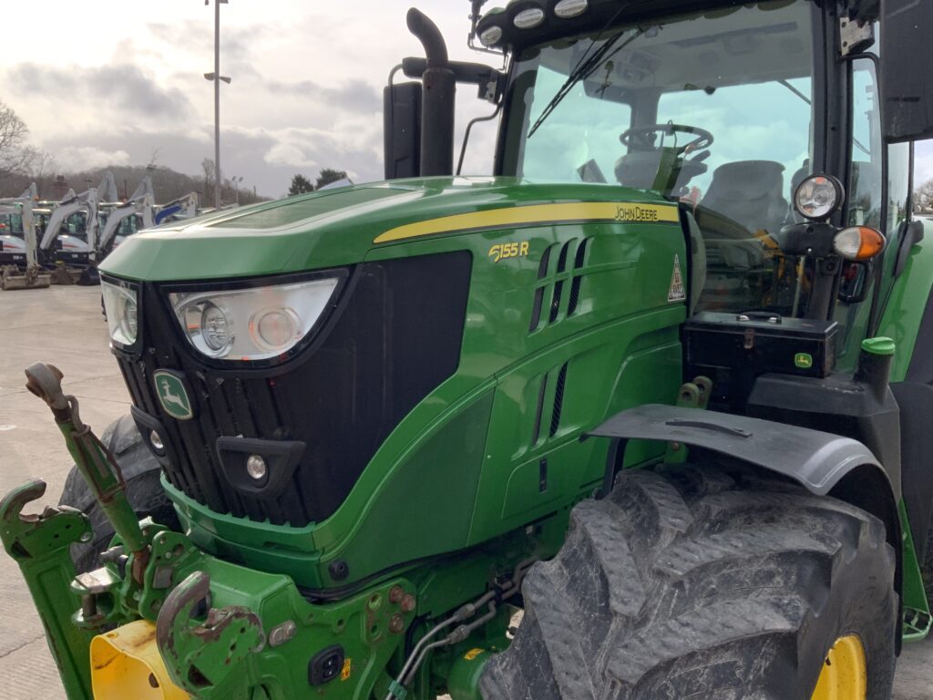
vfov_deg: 48.2
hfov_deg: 61.7
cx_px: 466
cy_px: 350
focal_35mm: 29
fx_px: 782
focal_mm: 3
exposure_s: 1/700
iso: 16
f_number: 1.8
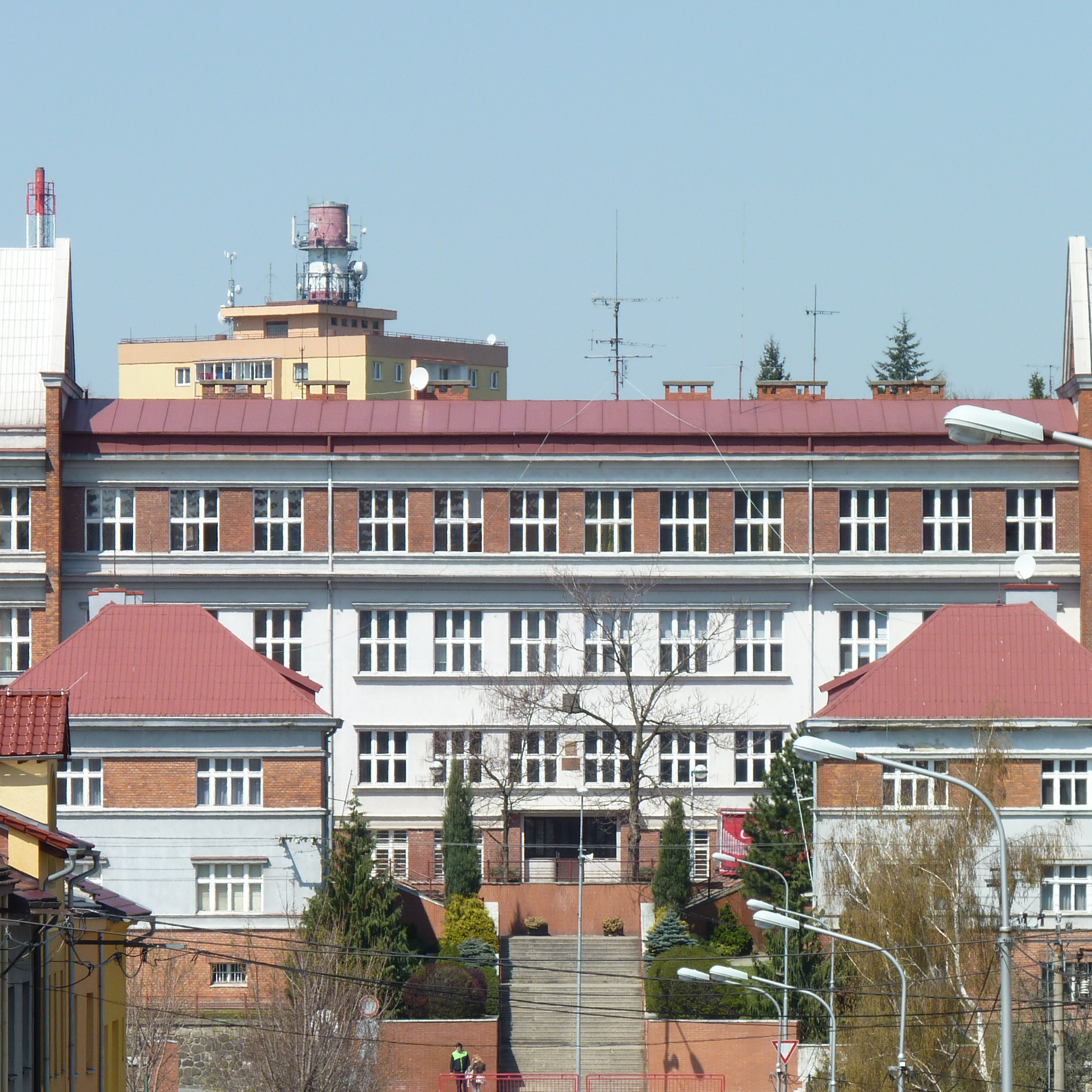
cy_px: 625
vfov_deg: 6.9
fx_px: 8994
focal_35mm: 252
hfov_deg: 6.9
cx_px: 564
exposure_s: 1/320
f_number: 5.6
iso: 80
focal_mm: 32
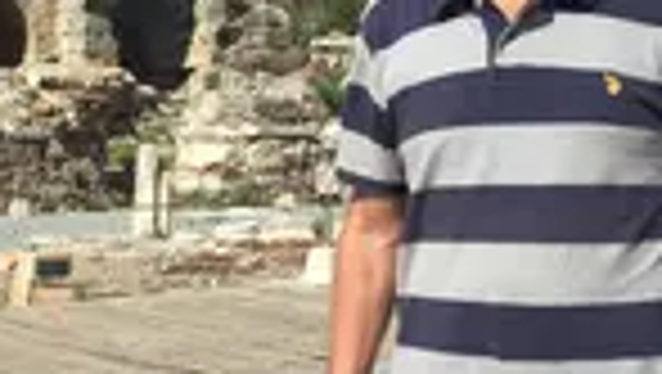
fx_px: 1511
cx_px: 122
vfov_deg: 13.9
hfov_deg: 24.3
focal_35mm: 86
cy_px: -9
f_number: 2.2
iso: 32
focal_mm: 4.15
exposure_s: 1/2639
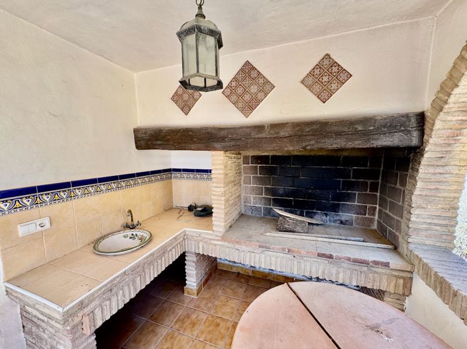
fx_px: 189
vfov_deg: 85.6
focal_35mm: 14
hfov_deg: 102.1
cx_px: 234
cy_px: 174
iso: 40
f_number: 2.2
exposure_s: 1/162
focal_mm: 2.22
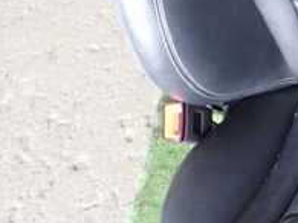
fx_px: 1007
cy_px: 200
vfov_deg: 12.6
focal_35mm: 117
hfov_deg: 16.0
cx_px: 384
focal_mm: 6.83
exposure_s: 1/40
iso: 250
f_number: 2.7
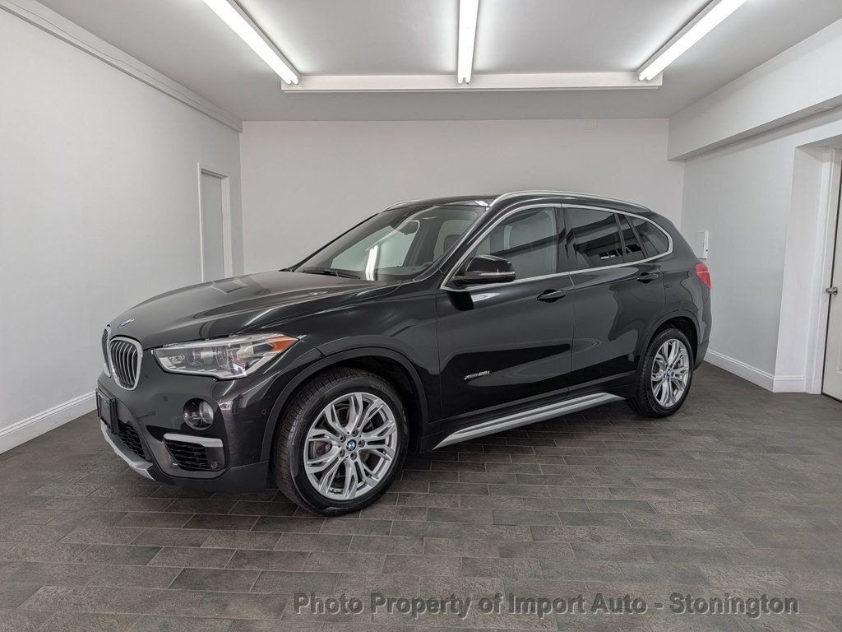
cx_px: 421
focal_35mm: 24
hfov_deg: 71.6
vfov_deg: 56.8
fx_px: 584
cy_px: 316
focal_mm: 6.9
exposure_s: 1/60
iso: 24
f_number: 1.68
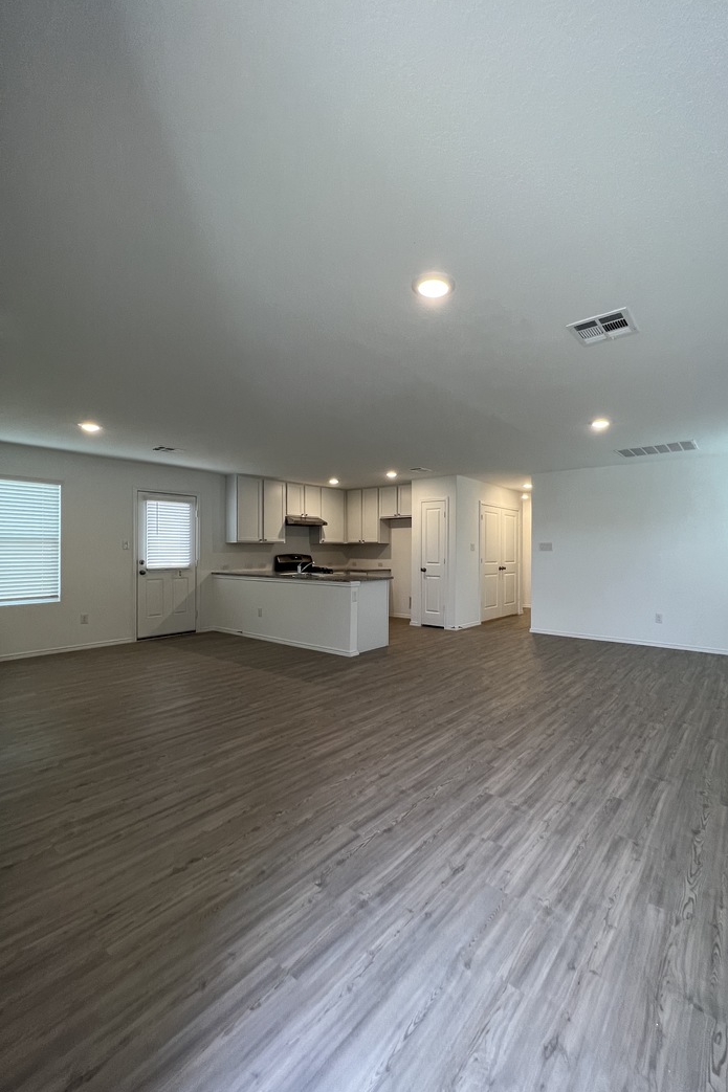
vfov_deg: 104.3
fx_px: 425
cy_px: 554
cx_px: 423
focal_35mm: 14
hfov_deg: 80.6
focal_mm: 1.57
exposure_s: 1/120
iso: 250
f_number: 1.8
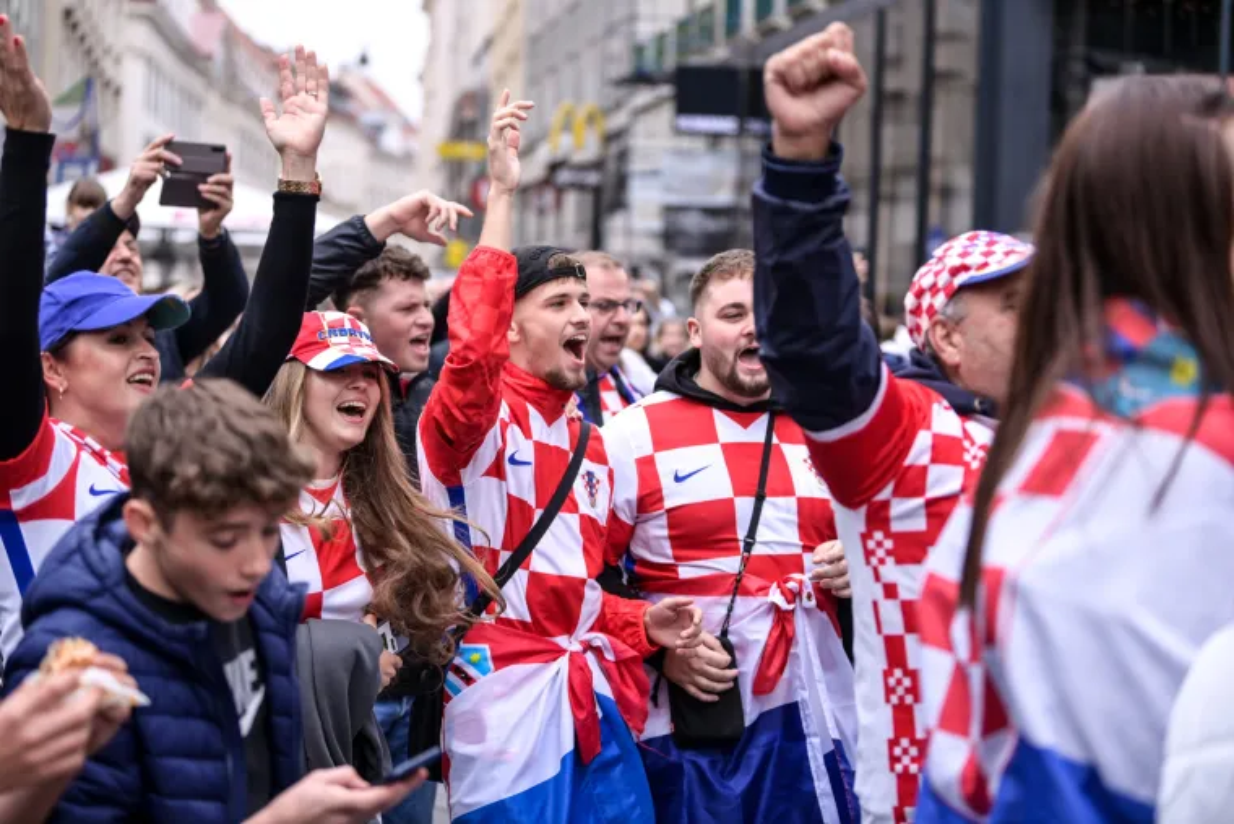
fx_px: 2400
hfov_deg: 28.8
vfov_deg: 19.5
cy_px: 412
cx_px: 617
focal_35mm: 70
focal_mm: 70
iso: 500
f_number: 2.8
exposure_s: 1/1000
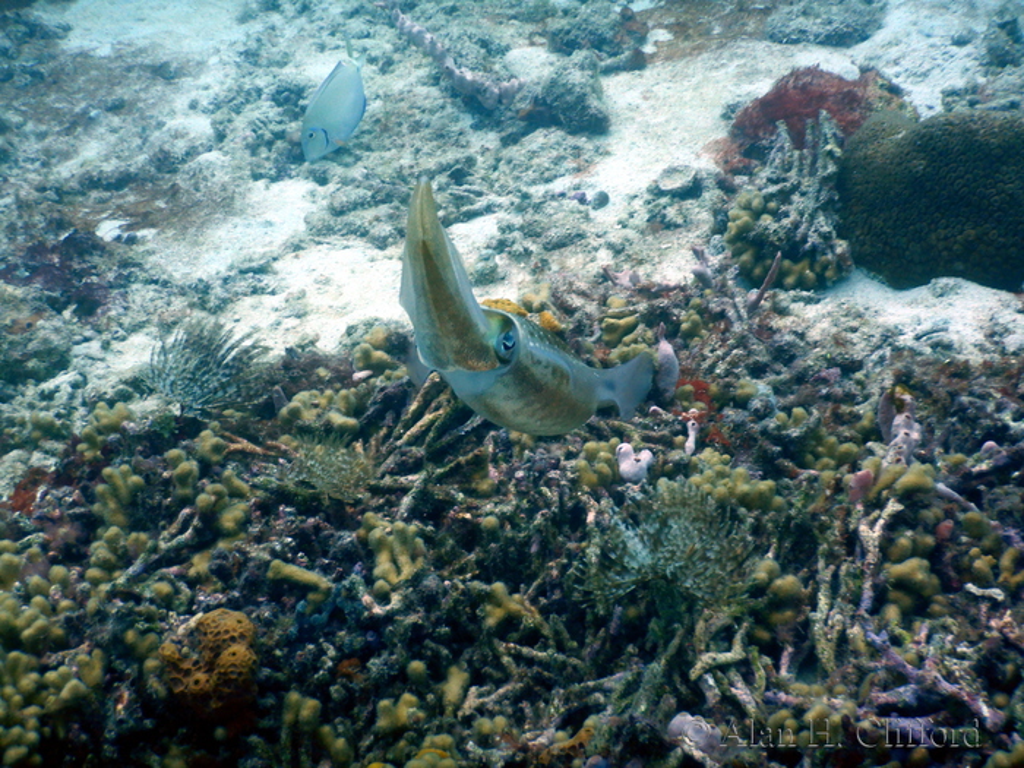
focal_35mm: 48
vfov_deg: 30.3
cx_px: 512
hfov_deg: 39.7
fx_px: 1420
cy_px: 384
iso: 125
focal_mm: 8.5
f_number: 4.3
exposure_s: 1/125
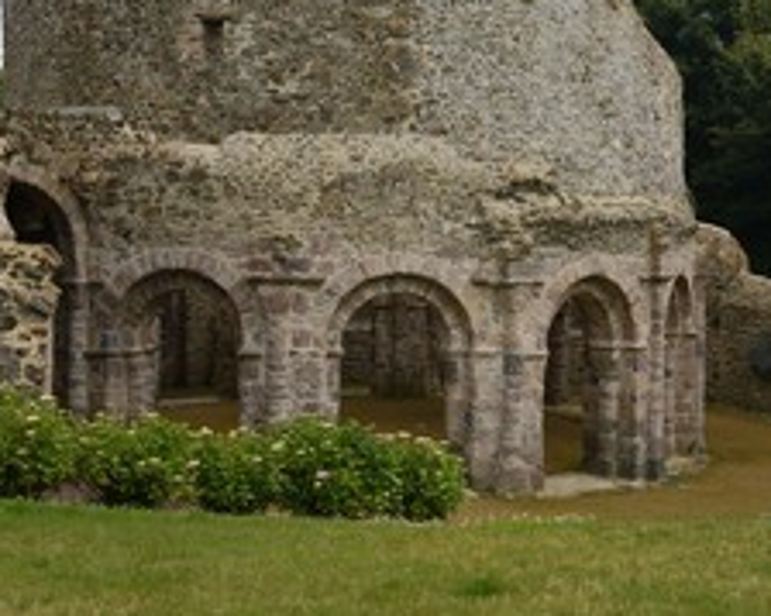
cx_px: 437
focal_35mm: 67
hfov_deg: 28.3
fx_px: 1528
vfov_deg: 22.6
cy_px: 169
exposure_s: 1/160
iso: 200
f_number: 8
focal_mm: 38
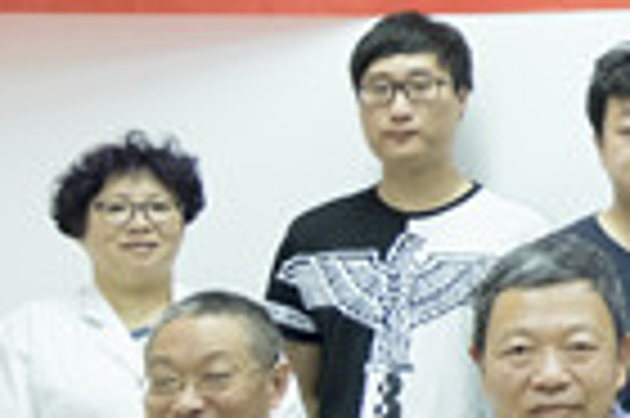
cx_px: 1048
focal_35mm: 107
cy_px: 121
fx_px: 1870
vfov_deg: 12.7
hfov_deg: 16.7
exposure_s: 1/30
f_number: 3.5
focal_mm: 16.7
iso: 2000
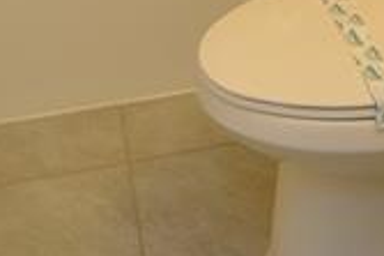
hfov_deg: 21.6
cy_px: -429
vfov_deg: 11.3
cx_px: 355
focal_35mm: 92
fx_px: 980
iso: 400
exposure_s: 1/60
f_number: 4
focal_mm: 10
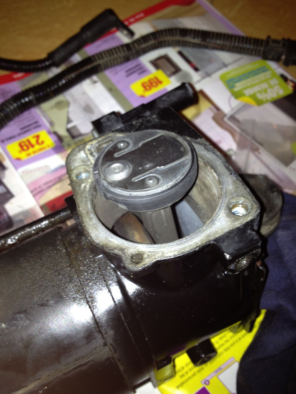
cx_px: 148
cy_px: 197
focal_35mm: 35
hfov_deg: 40.7
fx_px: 399
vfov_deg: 52.6
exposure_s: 1/25
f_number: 2.4
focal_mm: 4.28
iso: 50
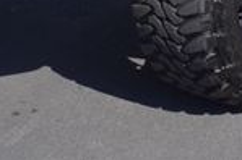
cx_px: 154
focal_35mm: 168
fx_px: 1128
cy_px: -183
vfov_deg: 7.7
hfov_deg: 12.2
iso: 100
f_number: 11
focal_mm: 26
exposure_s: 1/200
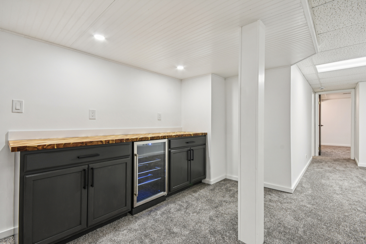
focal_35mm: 15
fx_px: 152
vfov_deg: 77.3
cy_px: 122
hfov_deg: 100.4
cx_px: 183
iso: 400
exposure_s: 1/8
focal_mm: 10
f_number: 8
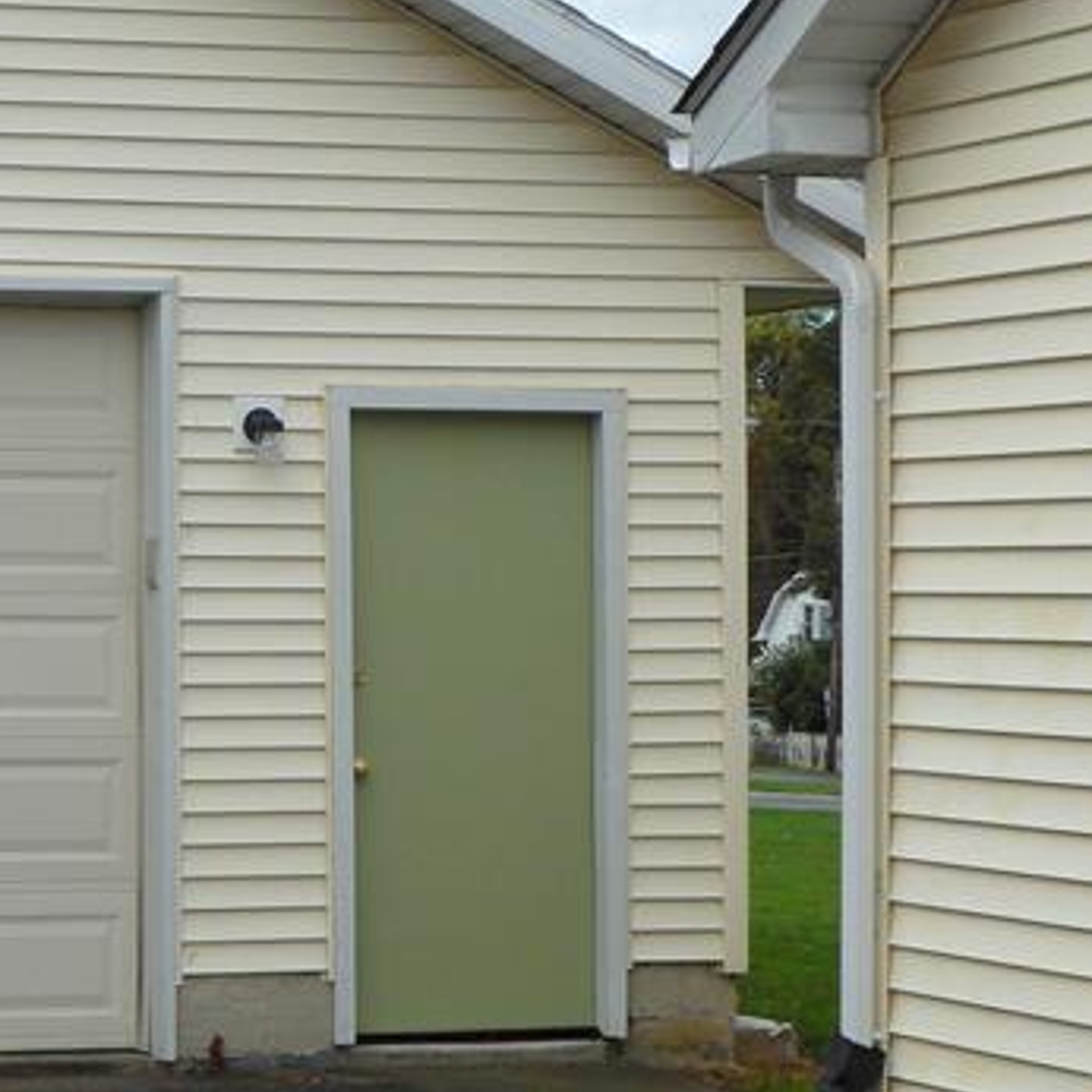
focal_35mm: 115
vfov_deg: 15.2
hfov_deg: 14.3
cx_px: -483
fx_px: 4104
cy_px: 489
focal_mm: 7.8
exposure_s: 1/350
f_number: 4.5
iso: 80
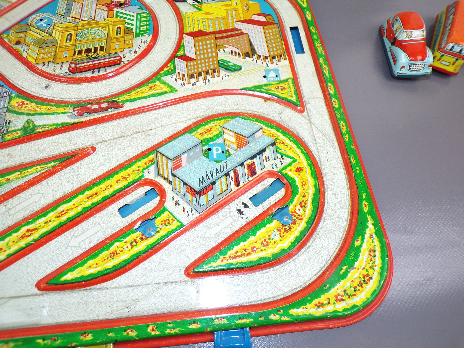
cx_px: 232
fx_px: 322
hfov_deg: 71.6
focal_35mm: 24
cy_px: 174
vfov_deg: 56.8
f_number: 3
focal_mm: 4.3
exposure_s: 1/38
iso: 80
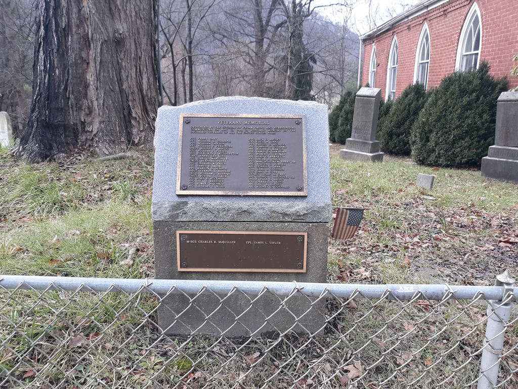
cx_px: 259
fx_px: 419
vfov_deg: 49.7
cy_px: 194
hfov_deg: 63.4
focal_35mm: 28
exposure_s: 1/196
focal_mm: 3.7
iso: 40
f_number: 1.7
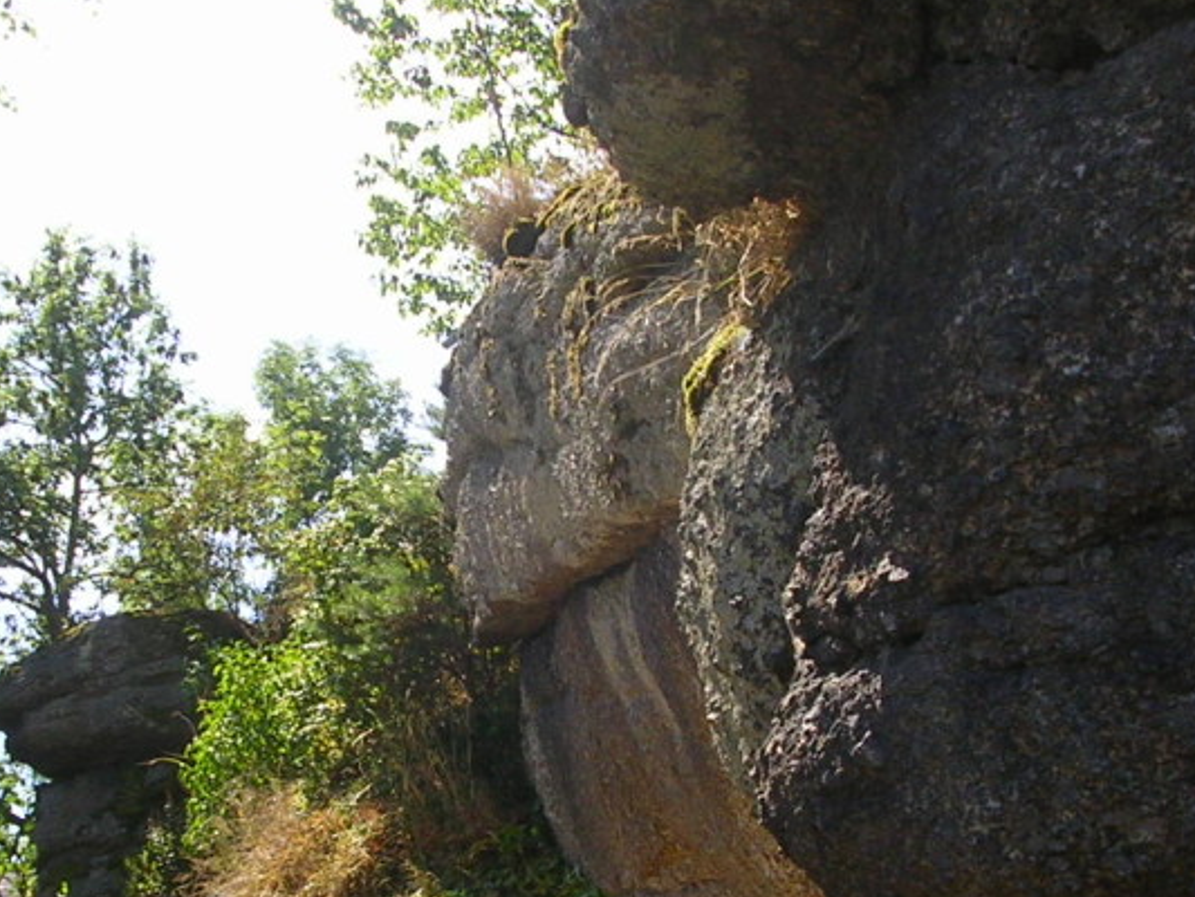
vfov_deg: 20.0
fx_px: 2521
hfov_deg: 26.6
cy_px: 655
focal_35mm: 73
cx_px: 502
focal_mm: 5.8
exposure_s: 1/143
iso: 50
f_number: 5.6
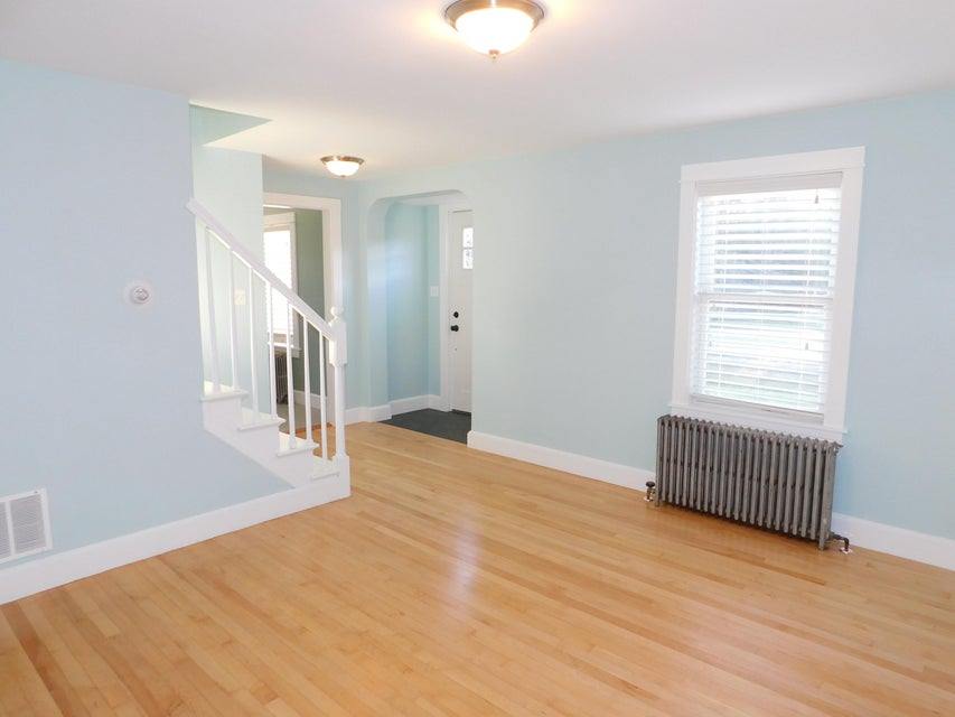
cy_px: 358
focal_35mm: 23
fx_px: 635
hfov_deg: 73.9
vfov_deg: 58.9
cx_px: 478
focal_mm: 4
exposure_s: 1/30
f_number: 3
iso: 180
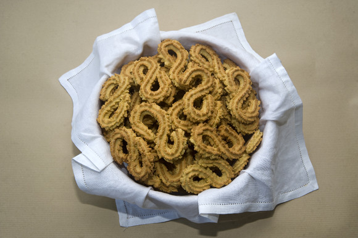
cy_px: 119
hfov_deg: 39.6
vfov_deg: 27.0
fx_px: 497
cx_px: 179
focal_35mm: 50
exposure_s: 1/25
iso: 200
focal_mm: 50
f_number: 13
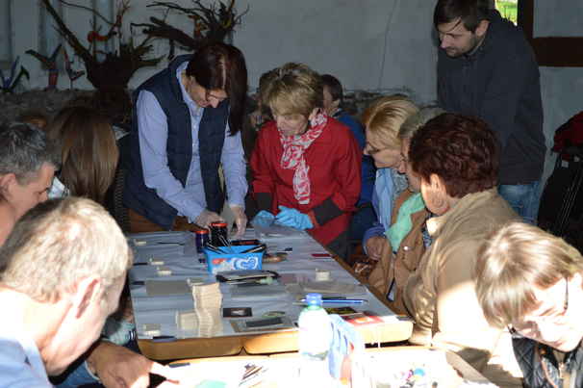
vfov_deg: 21.5
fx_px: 1019
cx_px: 292
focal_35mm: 63
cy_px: 194
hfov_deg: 31.9
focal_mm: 42
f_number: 5.3
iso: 200
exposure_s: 1/125
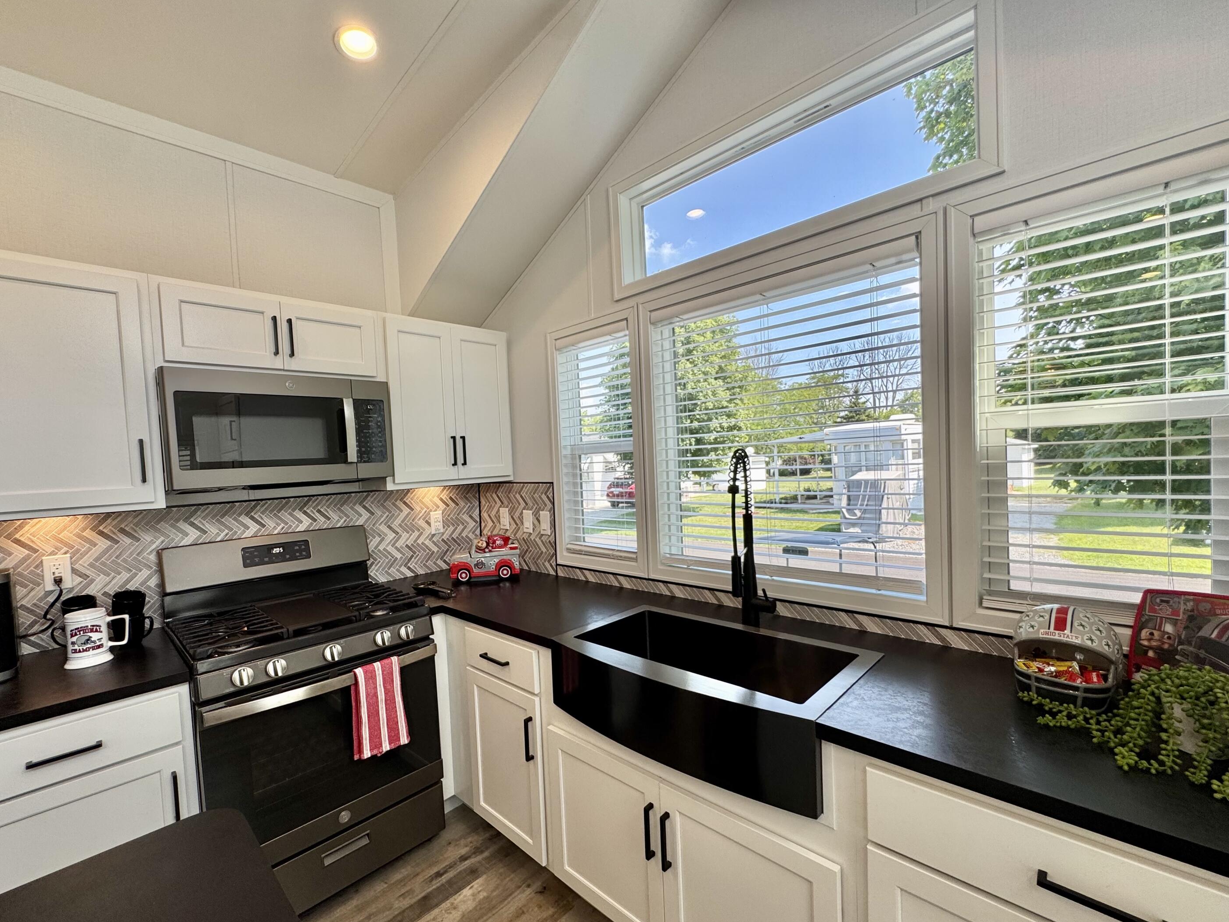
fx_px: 533
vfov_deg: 81.7
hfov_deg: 98.0
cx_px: 574
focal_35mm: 15
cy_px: 485
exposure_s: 1/176
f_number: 2.2
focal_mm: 2.22
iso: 40
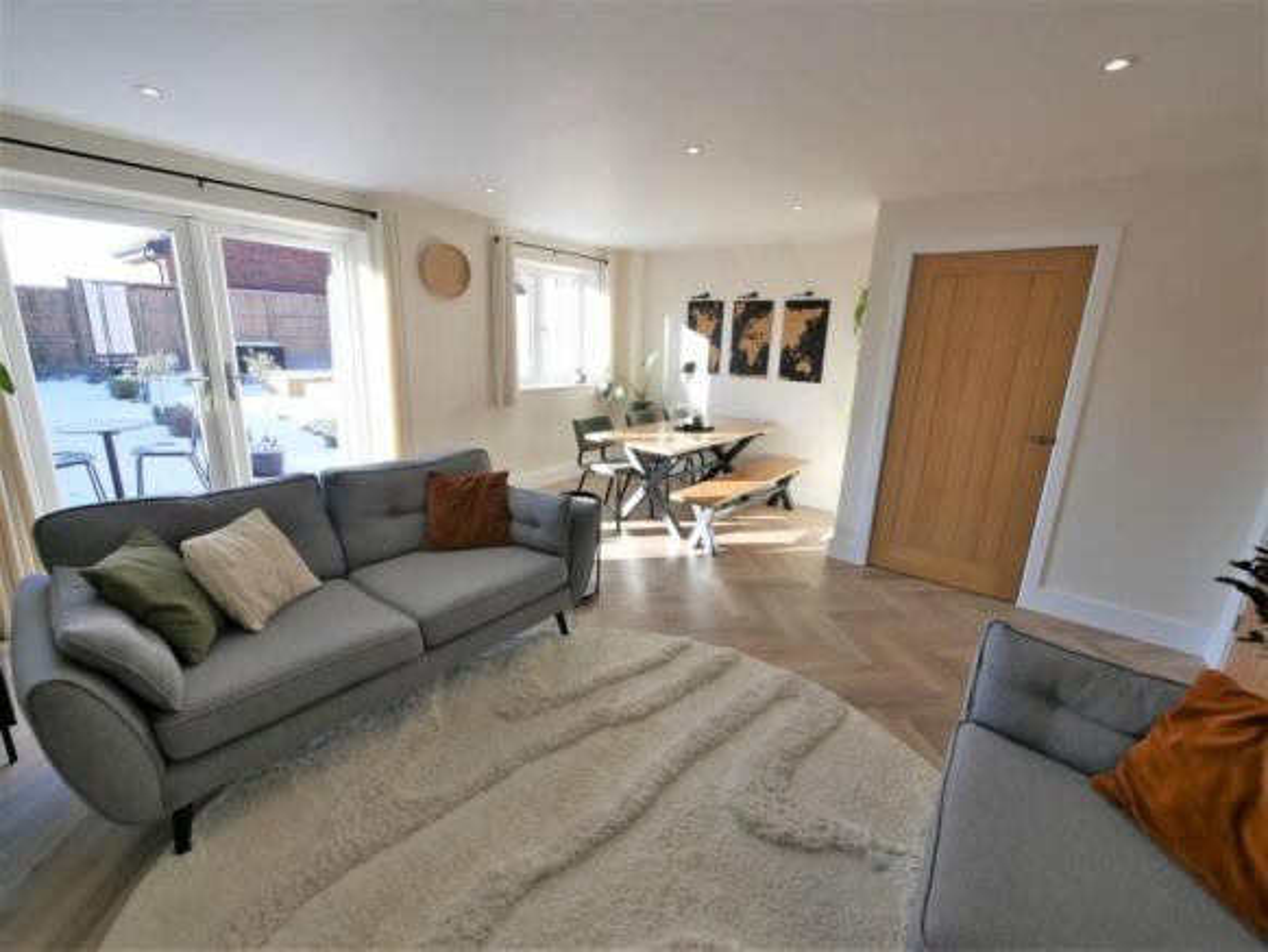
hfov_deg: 102.0
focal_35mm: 14
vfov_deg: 85.7
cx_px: 634
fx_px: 513
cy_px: 476
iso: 200
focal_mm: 7
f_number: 4
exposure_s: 1/125
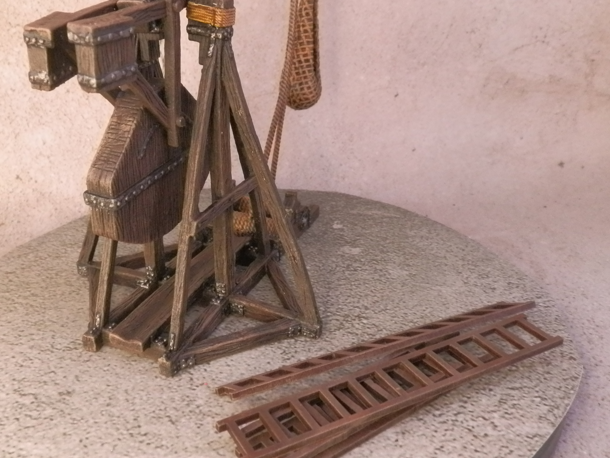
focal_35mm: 35
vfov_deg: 40.6
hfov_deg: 52.3
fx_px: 617
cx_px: 251
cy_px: 189
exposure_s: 1/100
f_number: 3.1
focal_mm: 5
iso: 400
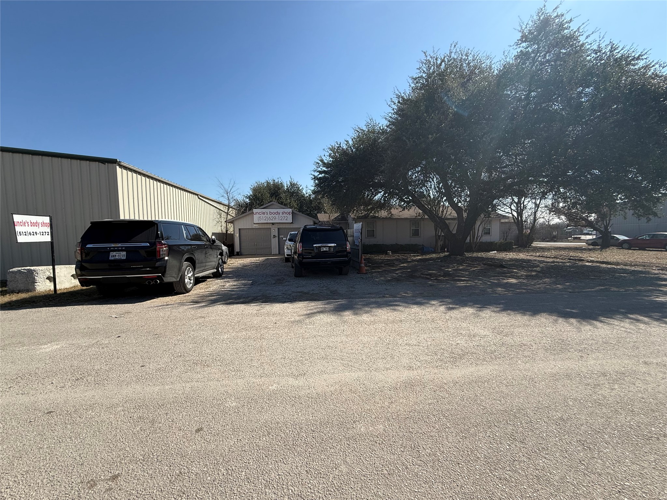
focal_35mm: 14
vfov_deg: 85.7
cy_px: 250
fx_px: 270
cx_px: 334
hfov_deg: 102.1
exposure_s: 1/1795
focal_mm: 2.22
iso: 50
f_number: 2.2
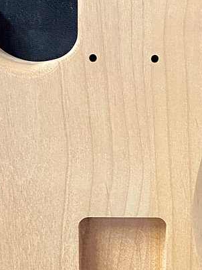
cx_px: 134
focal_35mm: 91
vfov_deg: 21.4
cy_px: 191
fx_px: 708
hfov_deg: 16.2
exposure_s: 1/40
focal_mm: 4.25
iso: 640
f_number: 1.8
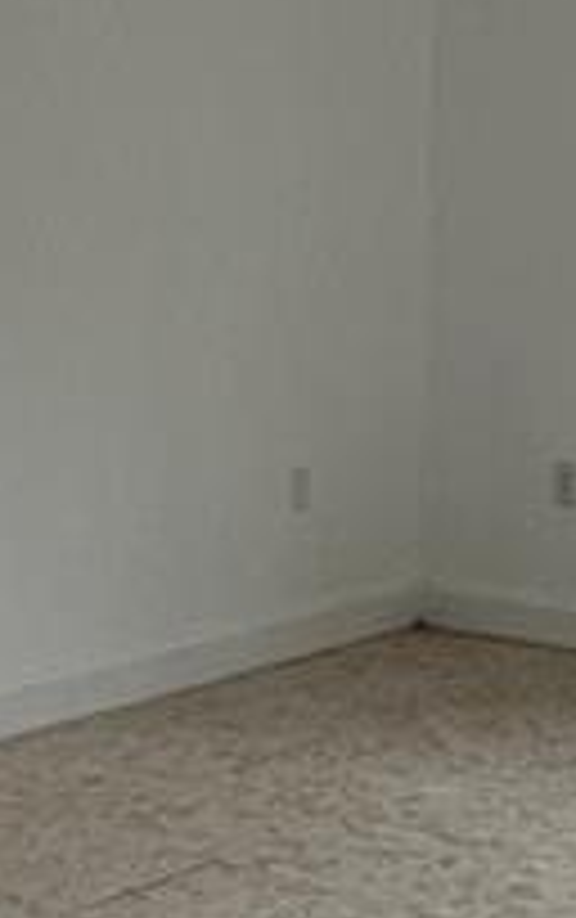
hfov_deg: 16.0
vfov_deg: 24.9
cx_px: 104
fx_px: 2029
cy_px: 792
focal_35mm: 81
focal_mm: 1.57
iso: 160
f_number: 1.8
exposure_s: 1/120
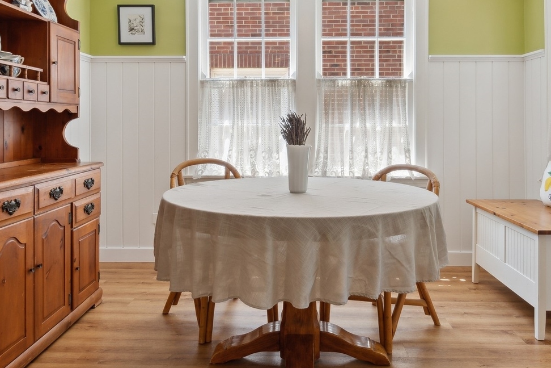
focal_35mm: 30
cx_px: 291
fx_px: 459
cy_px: 120
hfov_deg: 61.9
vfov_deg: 43.0
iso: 250
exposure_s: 1/20
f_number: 8
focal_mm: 12
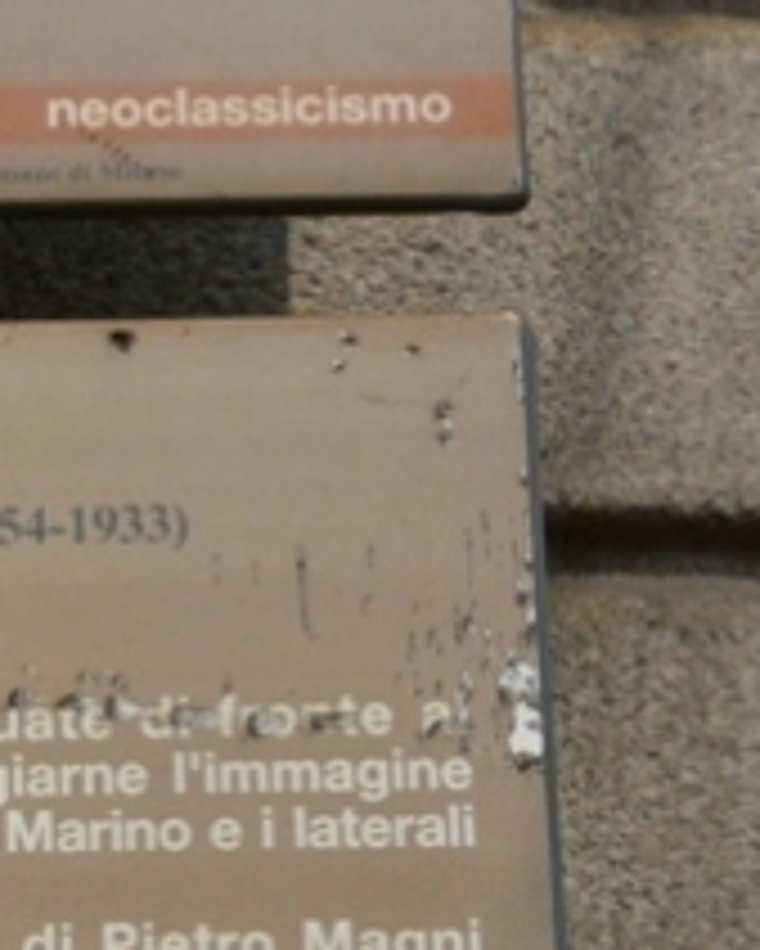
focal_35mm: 171
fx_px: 4804
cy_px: 290
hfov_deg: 8.8
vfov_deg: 11.3
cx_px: -351
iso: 100
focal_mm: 9.2
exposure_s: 1/400
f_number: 7.1
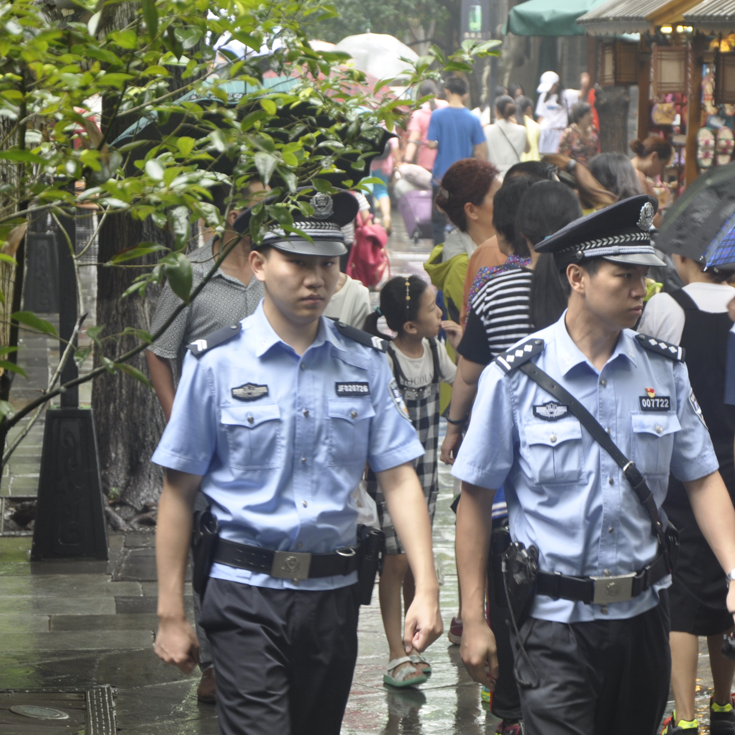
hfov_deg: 10.7
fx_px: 3931
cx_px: 493
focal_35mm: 164
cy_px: 368
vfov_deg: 10.7
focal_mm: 85
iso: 400
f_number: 5.6
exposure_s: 1/40
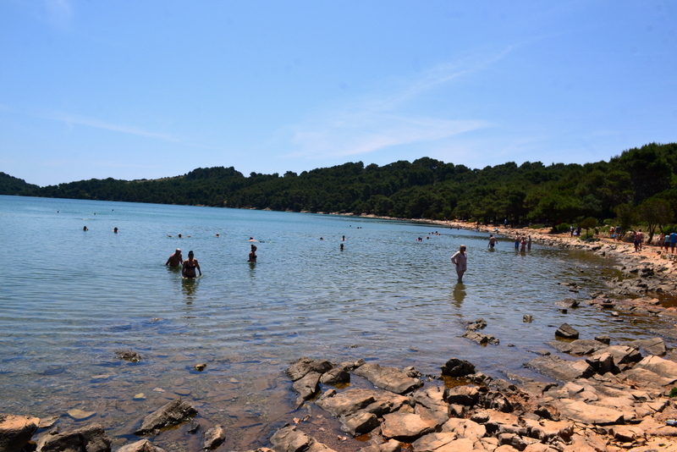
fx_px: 508
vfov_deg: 48.0
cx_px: 338
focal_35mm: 27
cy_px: 226
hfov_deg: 67.4
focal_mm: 18
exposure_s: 1/500
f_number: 11
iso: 320
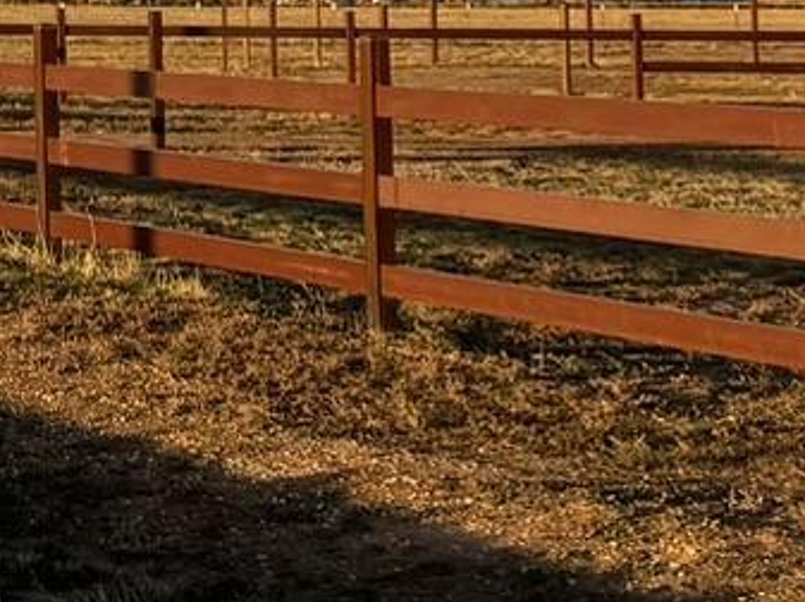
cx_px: -1307
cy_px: -210
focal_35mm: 146
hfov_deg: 10.8
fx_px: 3392
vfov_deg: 9.9
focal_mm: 6.76
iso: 80
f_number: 1.78
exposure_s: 1/1366
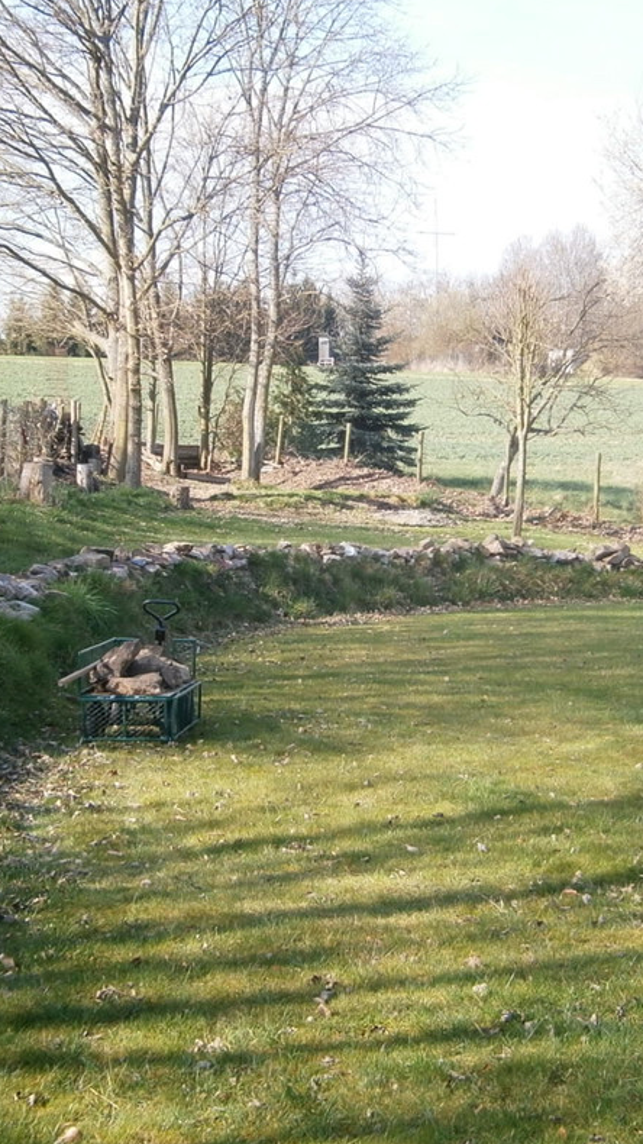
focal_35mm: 53
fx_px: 1607
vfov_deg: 39.2
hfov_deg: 22.6
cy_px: 569
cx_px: 382
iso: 80
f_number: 3.1
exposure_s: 1/250
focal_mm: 6.4
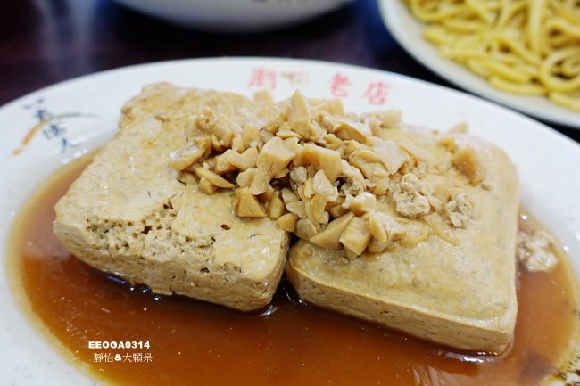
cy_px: 193
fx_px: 499
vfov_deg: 42.3
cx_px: 290
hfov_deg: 60.3
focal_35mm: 31
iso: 400
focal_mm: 11.33
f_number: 2.5
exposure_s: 1/40
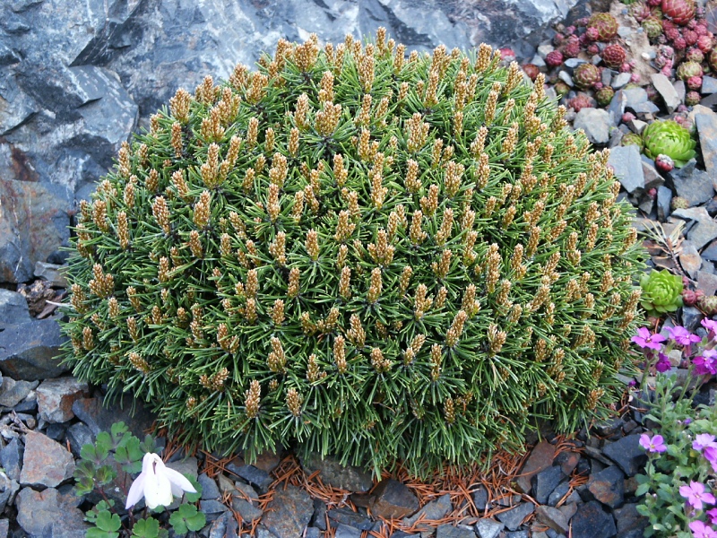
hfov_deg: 25.0
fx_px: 1616
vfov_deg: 18.9
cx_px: 358
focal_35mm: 78
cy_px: 269
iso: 64
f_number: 3.6
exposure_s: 1/125
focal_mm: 15.53
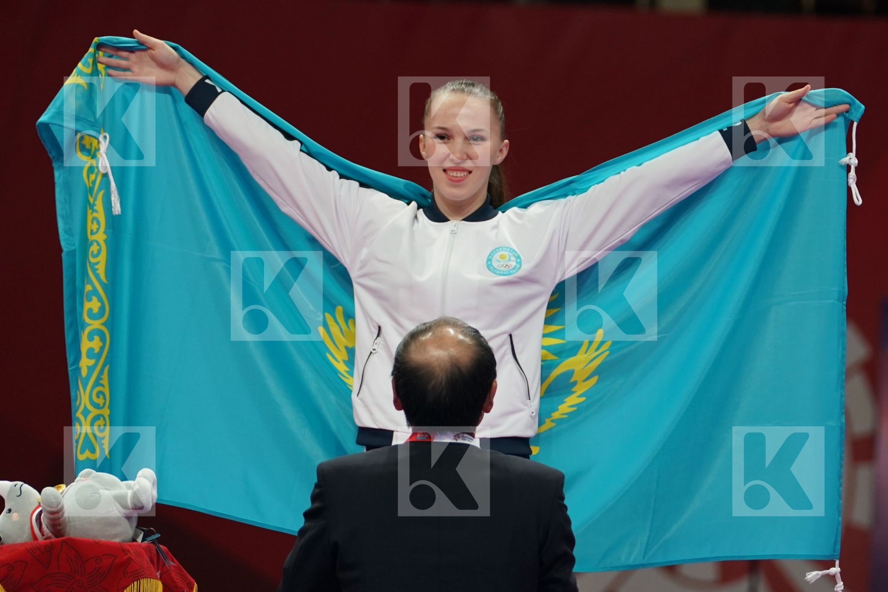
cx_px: 444
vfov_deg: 4.4
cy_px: 296
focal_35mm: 310
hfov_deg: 6.6
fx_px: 7646
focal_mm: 207
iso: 1600
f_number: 4
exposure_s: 1/500
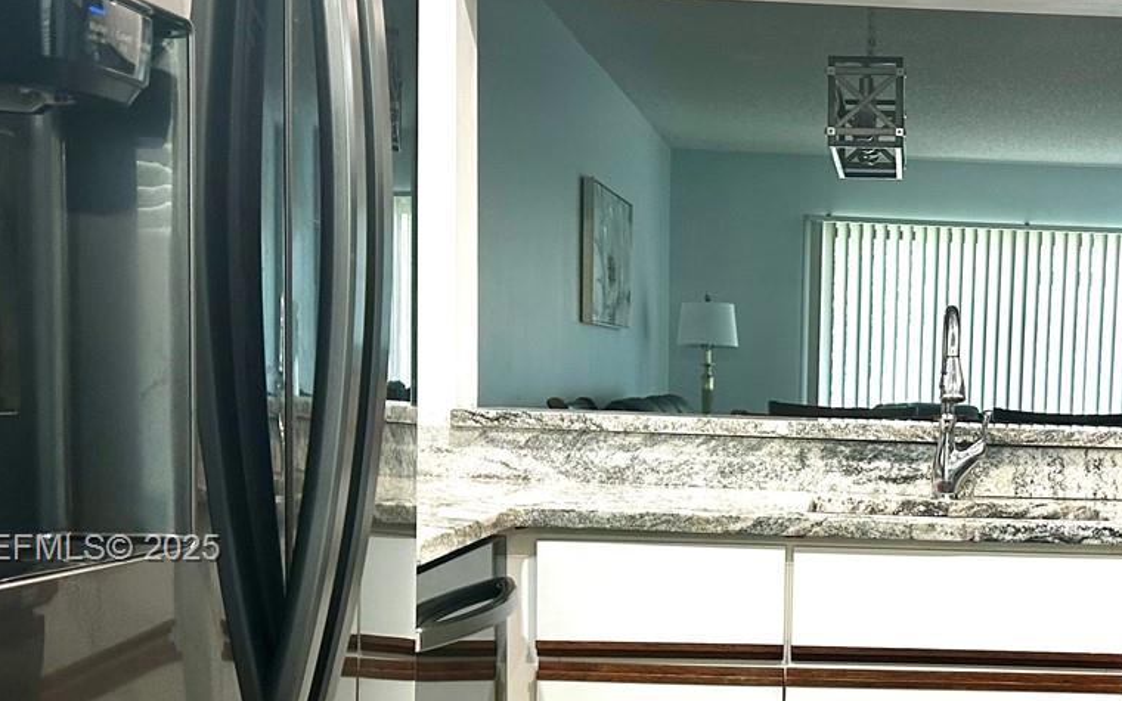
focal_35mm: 58
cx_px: 942
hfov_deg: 33.8
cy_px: 550
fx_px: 1774
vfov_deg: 22.1
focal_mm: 5.7
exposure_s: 1/60
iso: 100
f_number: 1.5
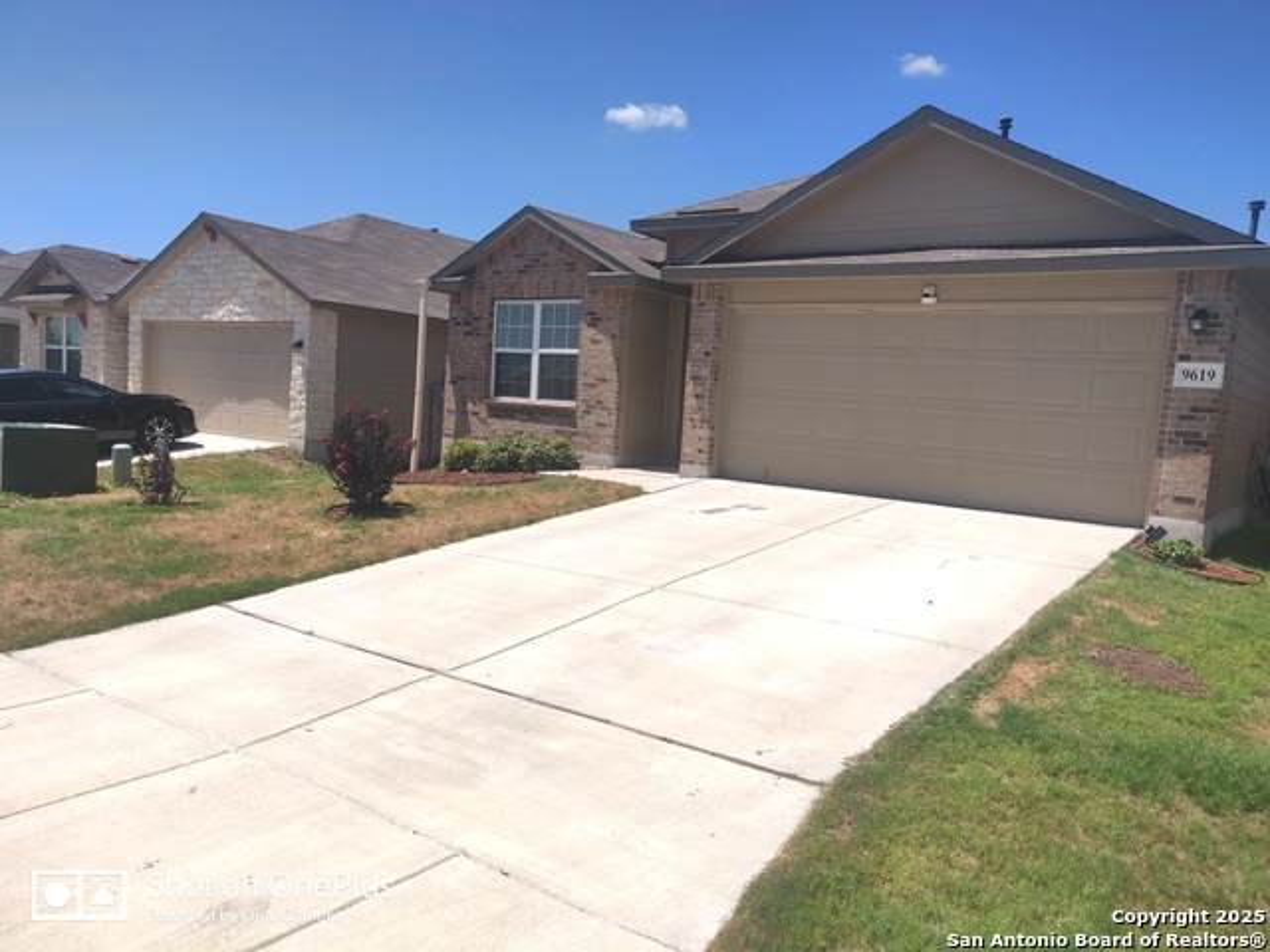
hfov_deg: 69.4
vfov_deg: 54.9
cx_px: 635
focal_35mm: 25
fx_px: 917
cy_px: 476
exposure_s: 1/2202
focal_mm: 4.25
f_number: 1.7
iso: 100
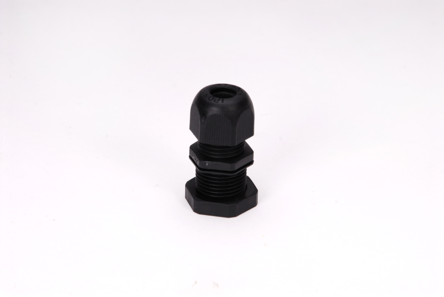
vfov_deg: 7.7
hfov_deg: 11.4
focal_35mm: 180
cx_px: 222
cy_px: 148
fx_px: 2223
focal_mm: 120
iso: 200
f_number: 14
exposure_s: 1/125
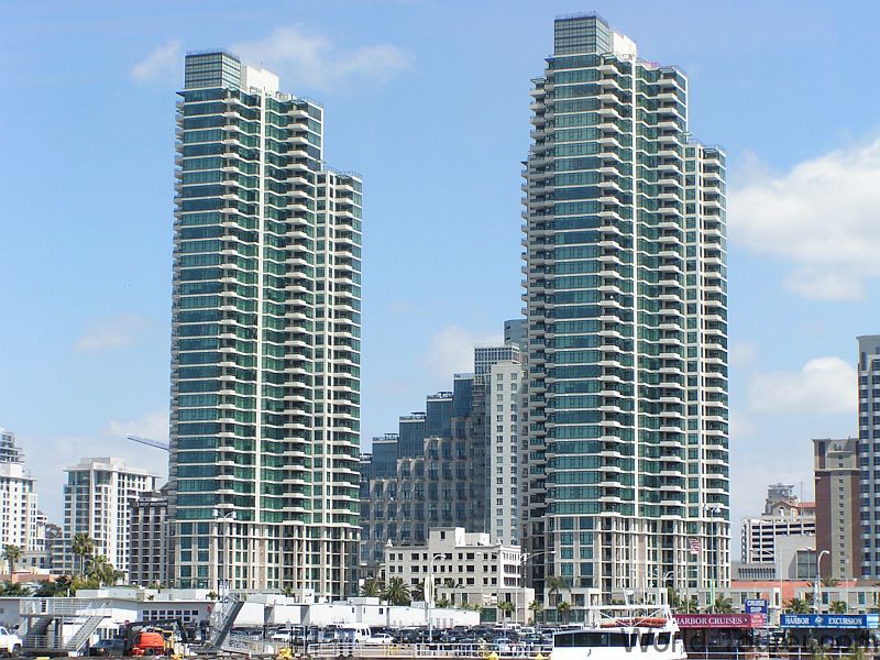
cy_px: 330
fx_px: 2313
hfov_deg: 21.5
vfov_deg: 16.2
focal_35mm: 91
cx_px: 440
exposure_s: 1/320
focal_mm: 13.9
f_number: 6.3
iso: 50
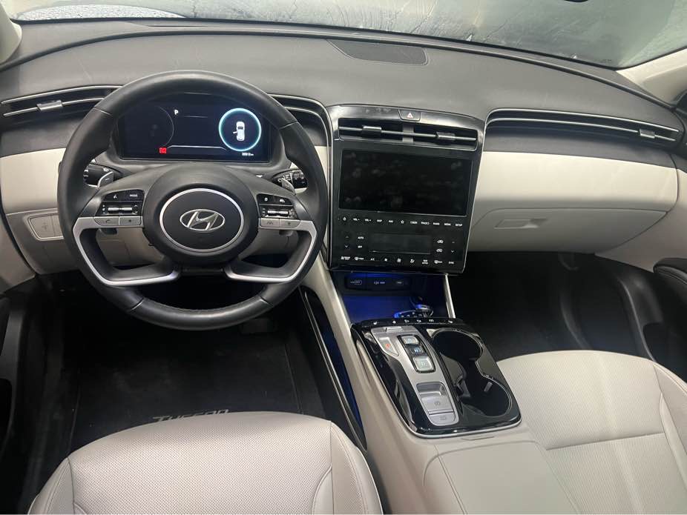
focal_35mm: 26
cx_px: 344
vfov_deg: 53.1
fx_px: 516
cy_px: 258
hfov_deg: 67.3
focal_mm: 5.7
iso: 400
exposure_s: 1/60
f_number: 1.5
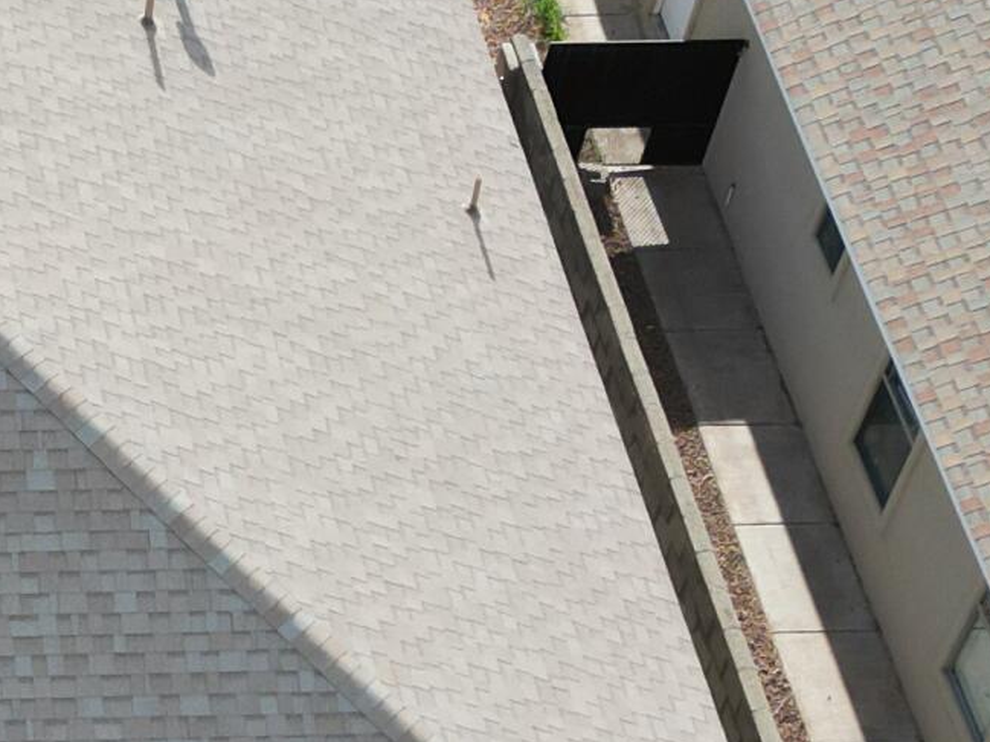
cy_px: 768
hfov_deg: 16.2
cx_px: -485
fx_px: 3173
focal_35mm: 111
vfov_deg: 13.1
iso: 130
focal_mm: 6.72
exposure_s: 1/1500
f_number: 1.7
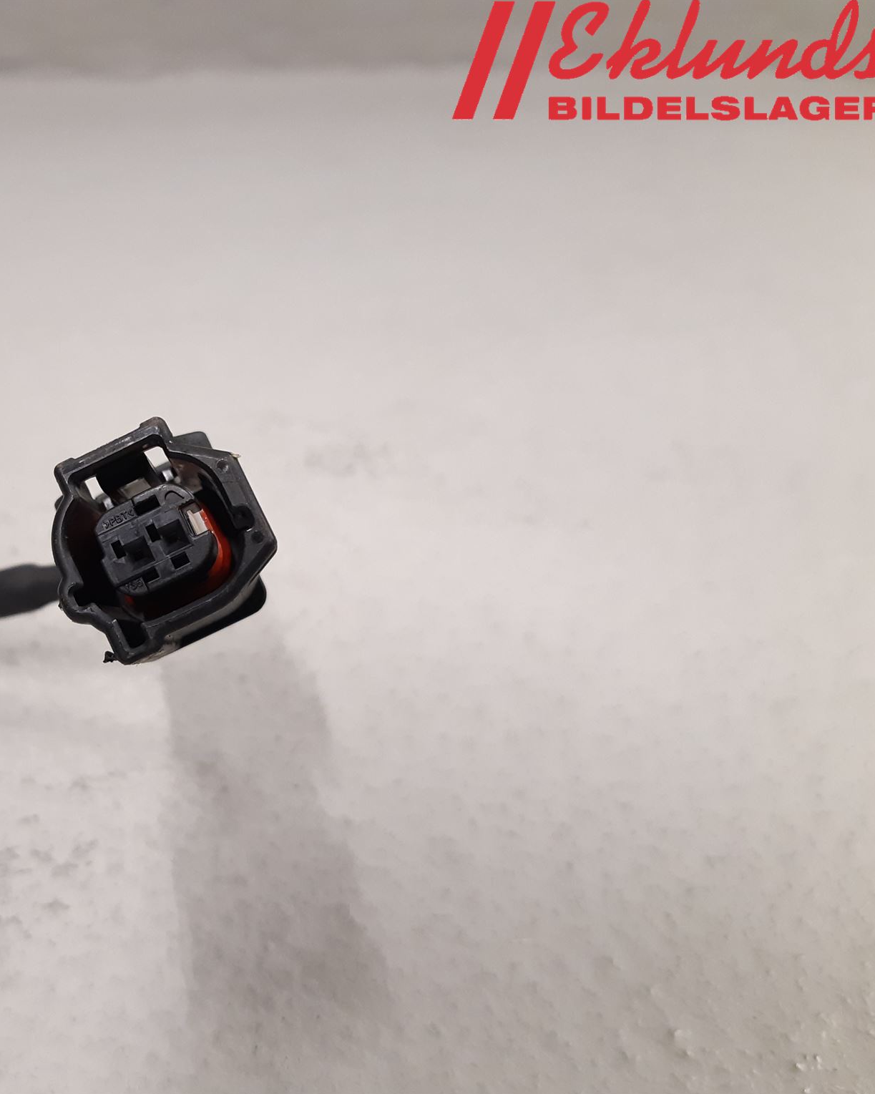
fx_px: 1101
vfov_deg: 52.8
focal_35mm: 34
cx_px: 159
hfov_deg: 41.3
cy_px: 548
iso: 200
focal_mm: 3.93
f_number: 1.7
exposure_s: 1/50
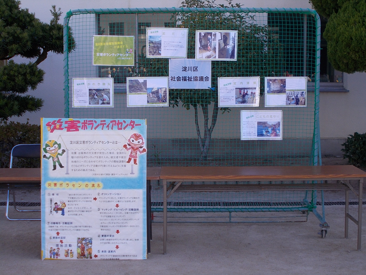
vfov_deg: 29.1
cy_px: 138
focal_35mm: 50
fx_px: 529
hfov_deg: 38.2
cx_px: 183
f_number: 4.5
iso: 100
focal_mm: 9
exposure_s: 1/250
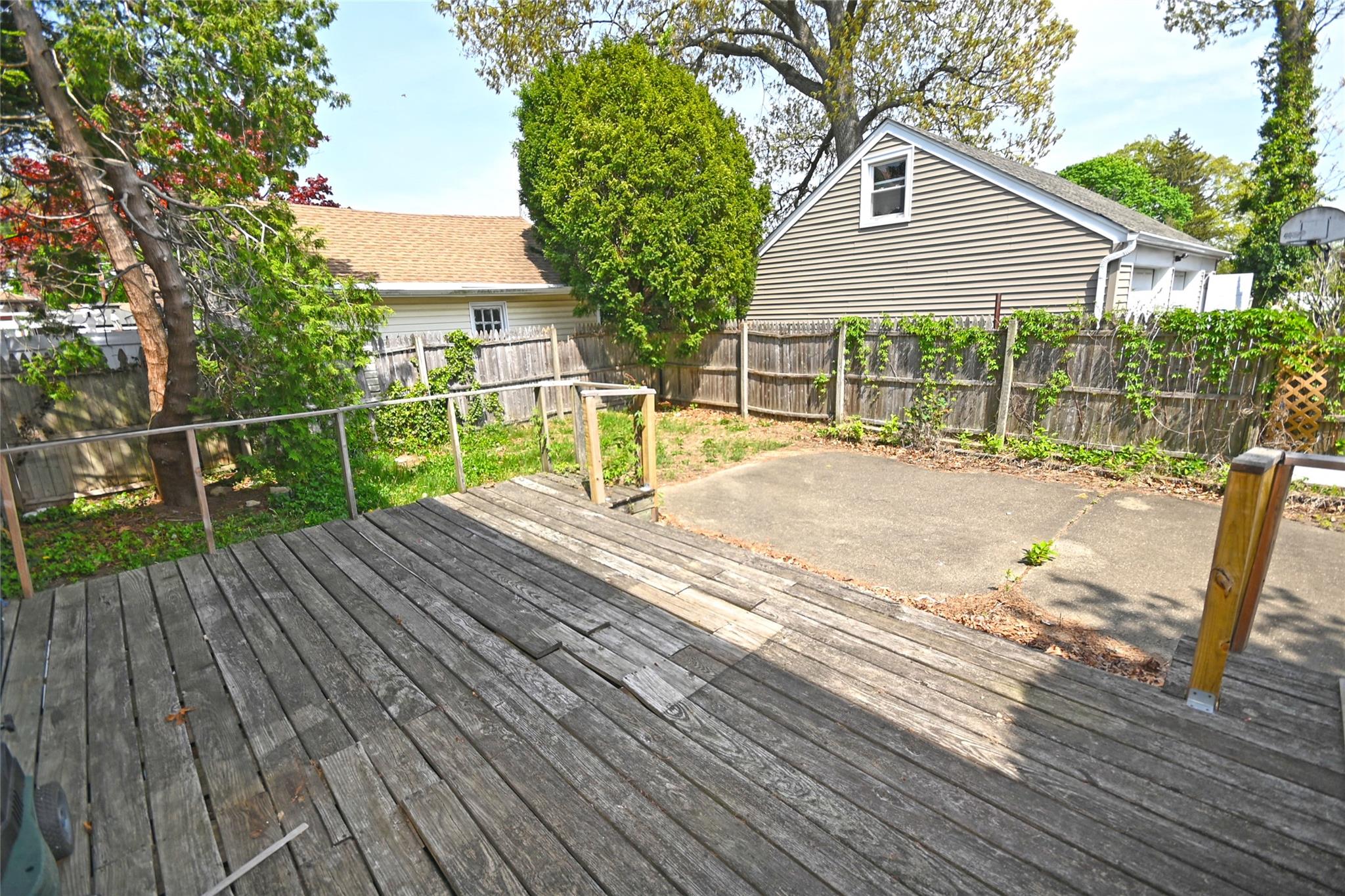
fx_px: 560
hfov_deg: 100.4
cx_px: 672
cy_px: 448
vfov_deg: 77.3
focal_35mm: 15
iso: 100
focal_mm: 10
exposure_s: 1/200
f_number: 8
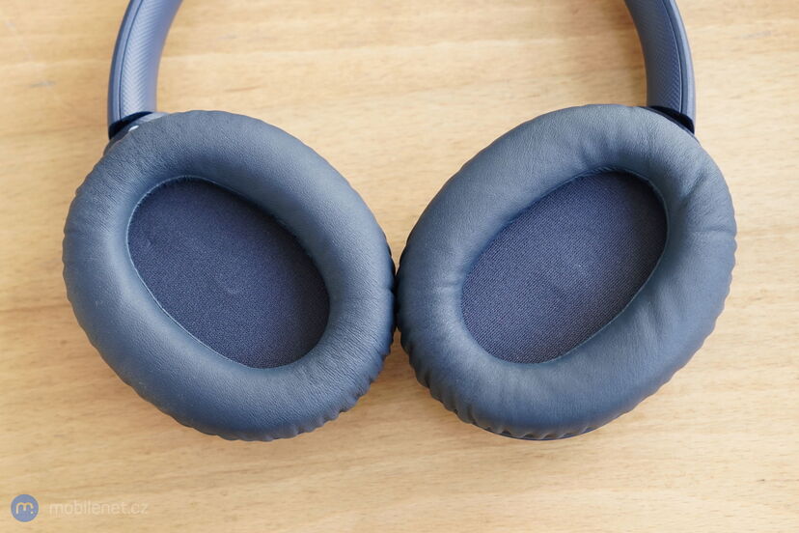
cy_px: 266
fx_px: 1132
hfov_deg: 38.9
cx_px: 400
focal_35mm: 51
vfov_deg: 26.5
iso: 1250
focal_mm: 51
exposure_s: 1/160
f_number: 5.6
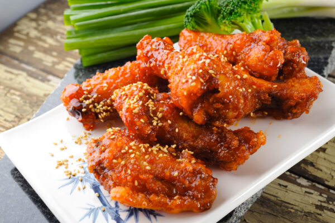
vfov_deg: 26.9
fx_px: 465
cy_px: 112
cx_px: 168
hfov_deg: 39.6
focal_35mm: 50
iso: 200
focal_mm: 50
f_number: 8
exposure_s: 1/200
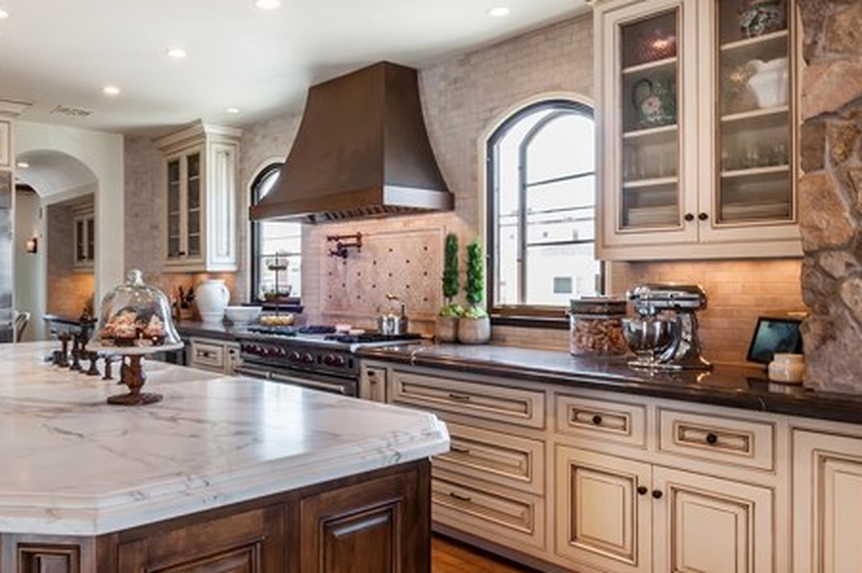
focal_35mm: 28
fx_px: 663
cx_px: 308
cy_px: 267
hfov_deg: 64.8
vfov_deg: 46.7
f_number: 14
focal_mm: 13
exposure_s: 1/4
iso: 200
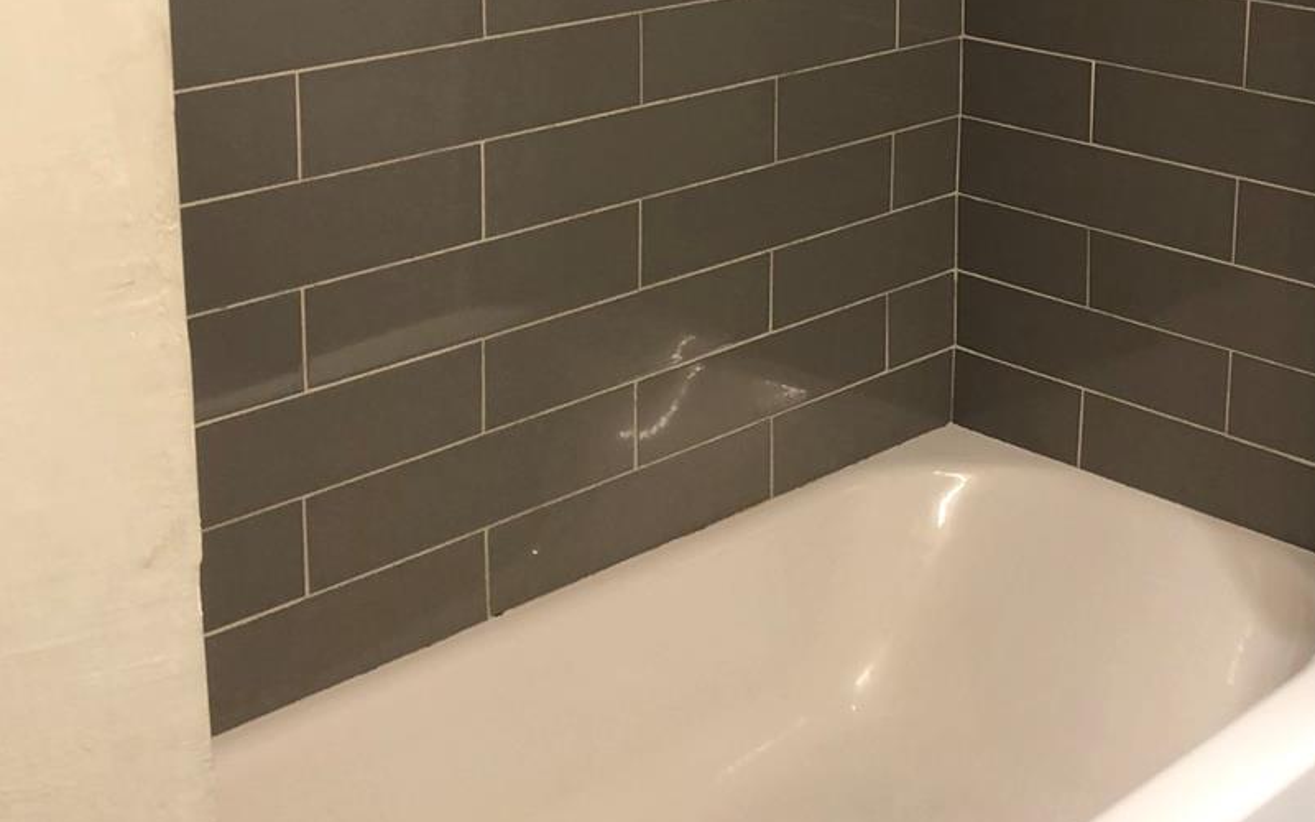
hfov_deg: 35.4
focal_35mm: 57
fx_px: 2043
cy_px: 43
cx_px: 866
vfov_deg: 22.1
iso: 40
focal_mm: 4
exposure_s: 1/24
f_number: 1.8
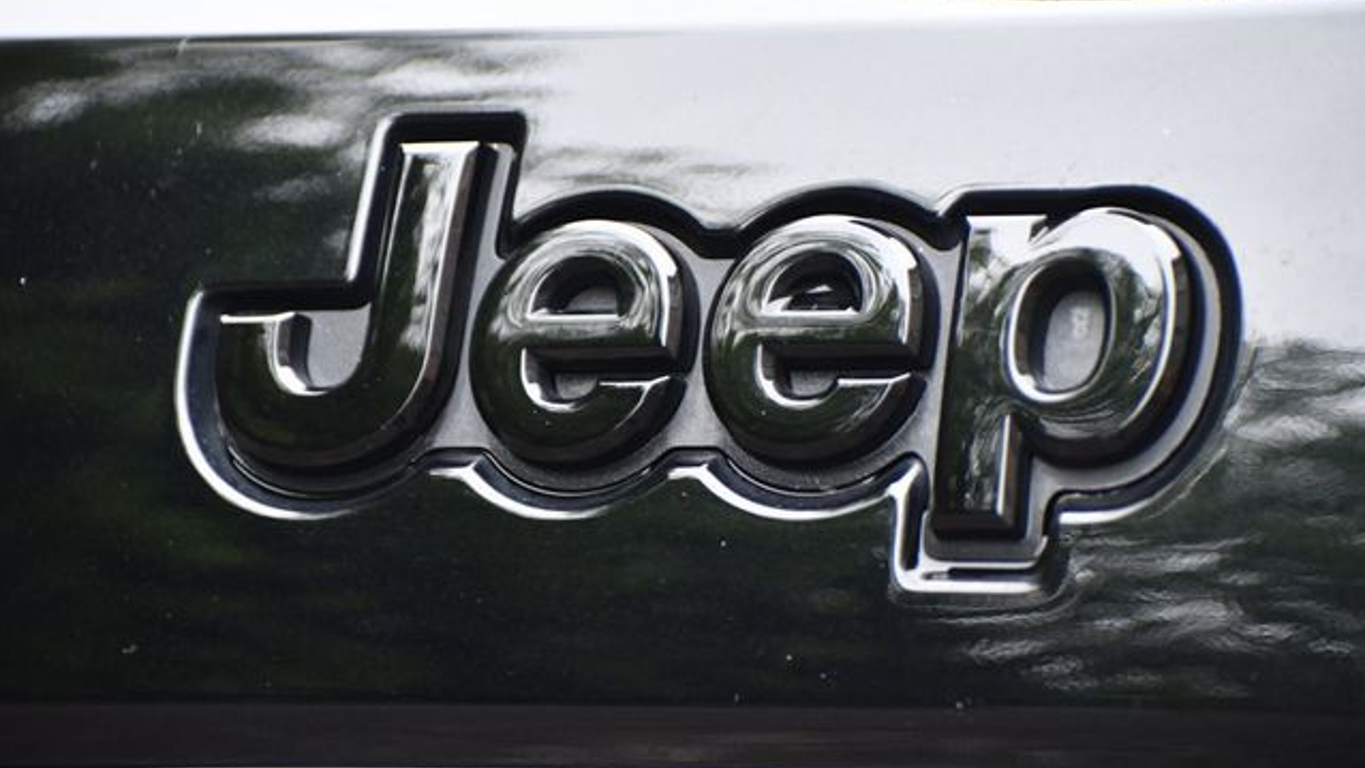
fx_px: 9701
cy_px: 357
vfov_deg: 4.5
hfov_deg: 8.0
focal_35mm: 268
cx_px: 682
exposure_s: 1/250
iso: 1100
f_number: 5
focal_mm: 170
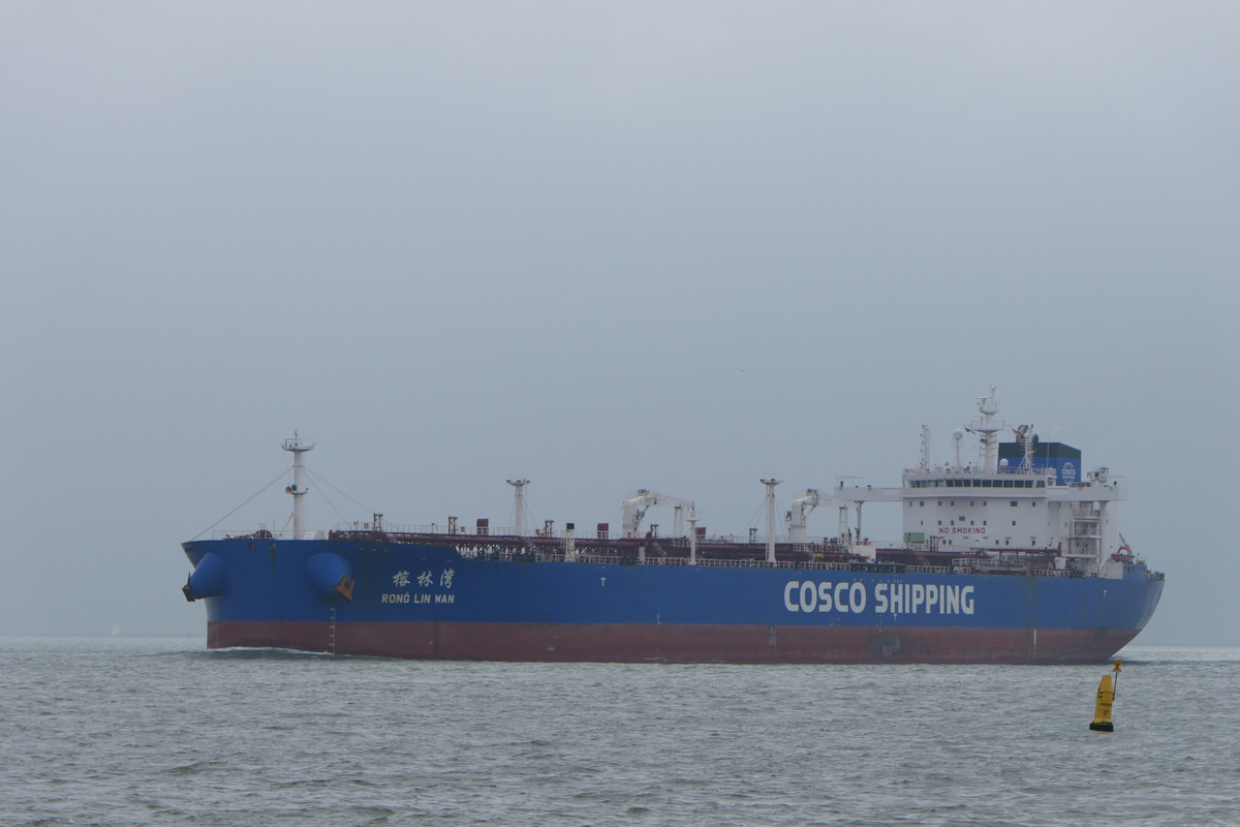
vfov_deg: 7.7
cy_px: 414
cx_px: 620
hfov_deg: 11.5
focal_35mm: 179
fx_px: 6165
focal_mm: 65.6
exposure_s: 1/640
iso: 125
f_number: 4.3
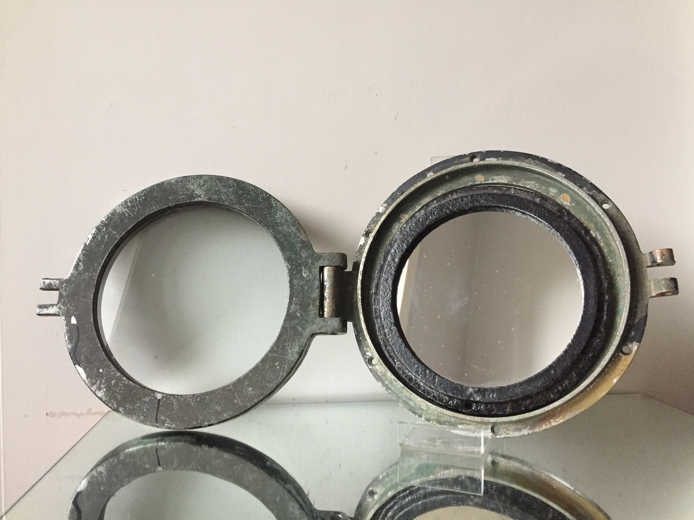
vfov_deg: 48.2
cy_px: 260
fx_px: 581
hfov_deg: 61.7
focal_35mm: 29
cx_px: 347
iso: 250
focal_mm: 4.15
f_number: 2.2
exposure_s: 1/33
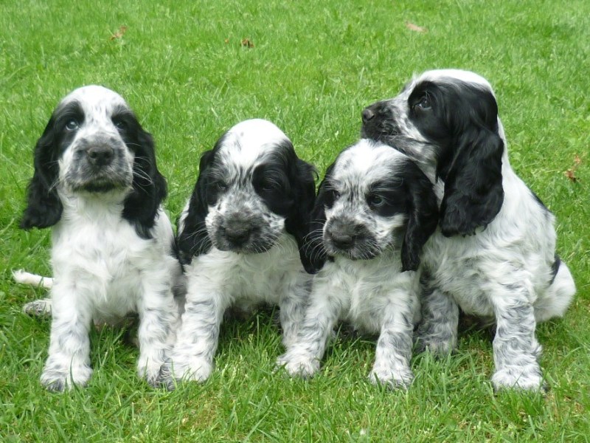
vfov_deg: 45.4
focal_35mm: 31
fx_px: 528
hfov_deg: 58.4
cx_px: 295
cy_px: 222
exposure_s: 1/400
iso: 80
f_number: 2.8
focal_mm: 5.5
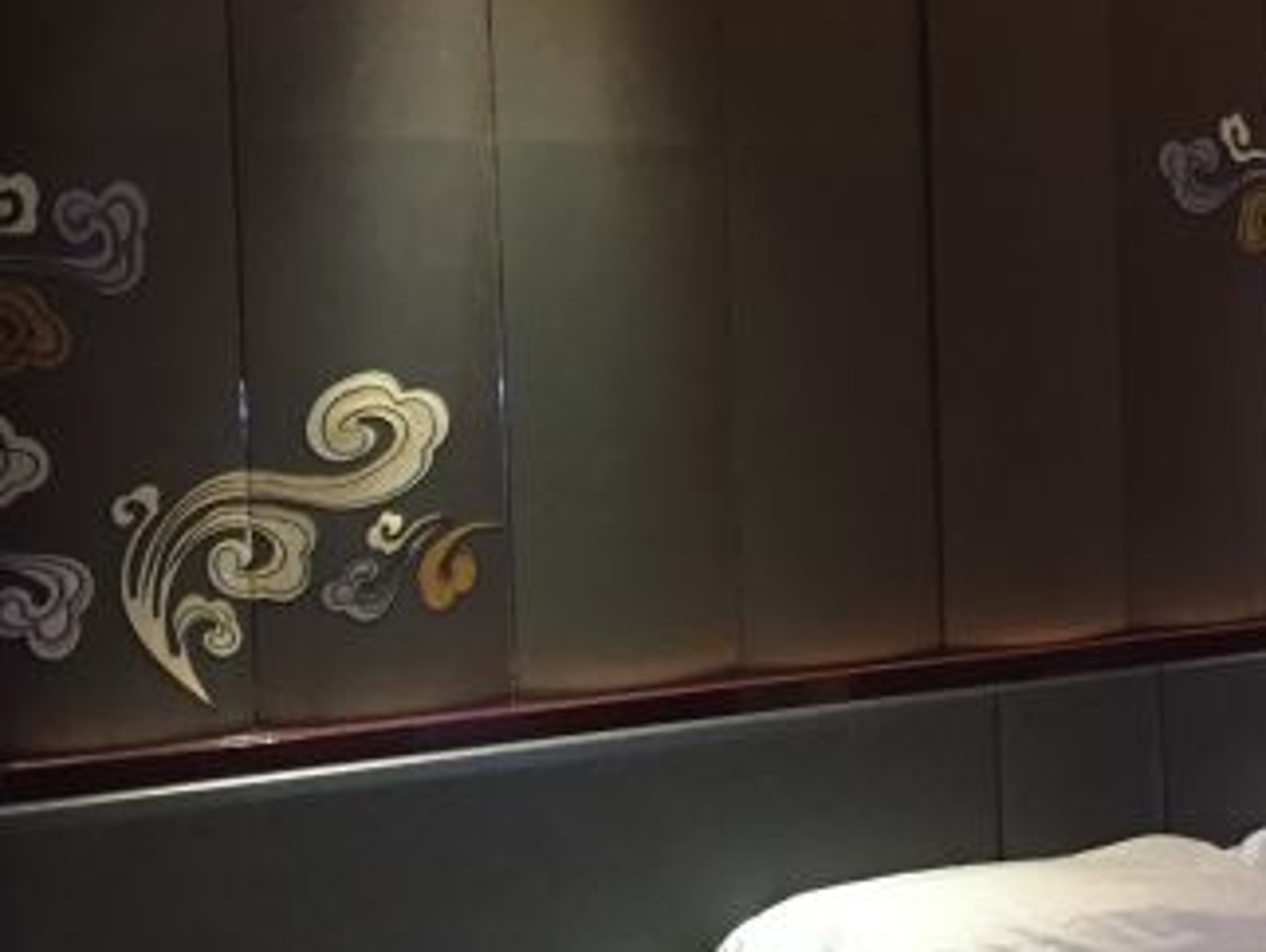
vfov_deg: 23.3
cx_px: 1156
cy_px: 391
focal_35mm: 63
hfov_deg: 29.4
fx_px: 2306
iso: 250
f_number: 2.2
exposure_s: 1/25
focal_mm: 4.15
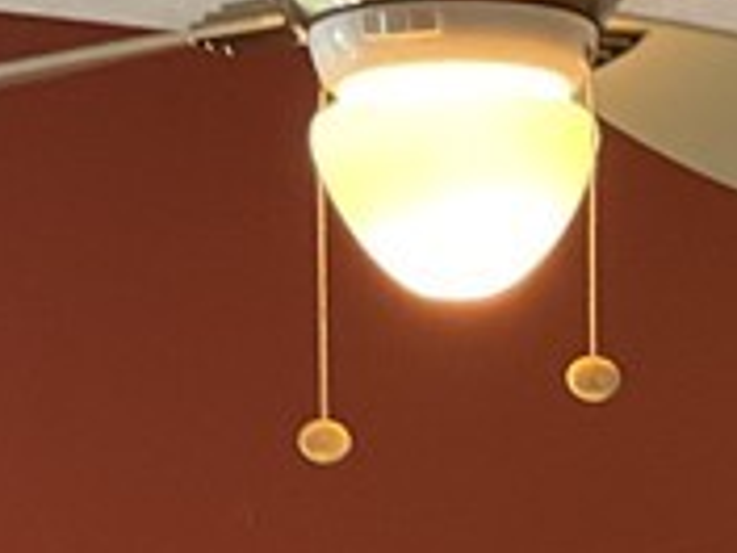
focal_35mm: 169
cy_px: 1341
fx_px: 3598
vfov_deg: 8.1
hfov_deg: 11.7
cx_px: 578
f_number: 1.8
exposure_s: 1/60
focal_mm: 3
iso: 80
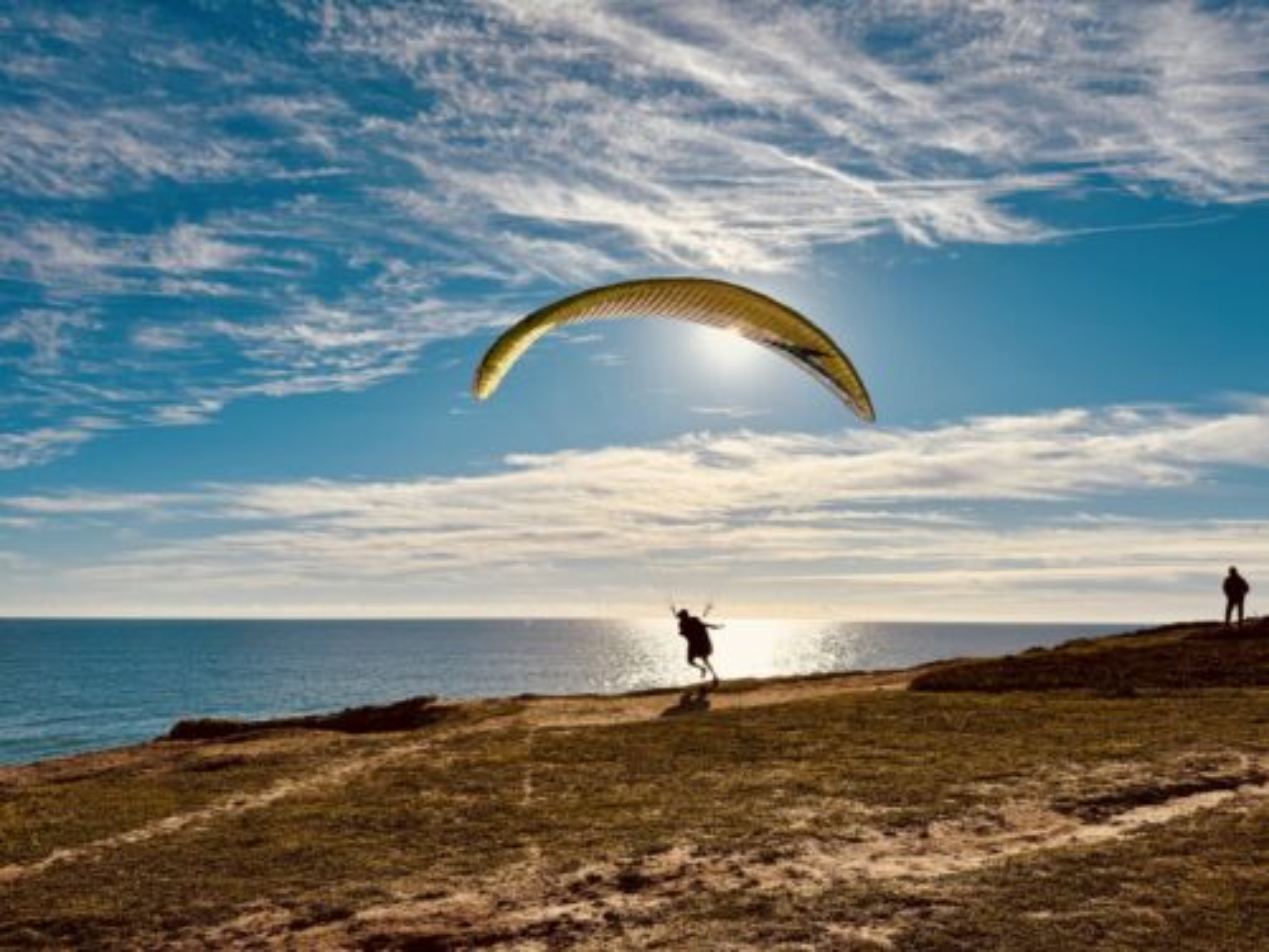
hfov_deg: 71.6
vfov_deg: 56.8
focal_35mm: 24
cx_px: 634
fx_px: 880
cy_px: 476
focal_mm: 6.76
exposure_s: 1/20000
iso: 64
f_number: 1.78
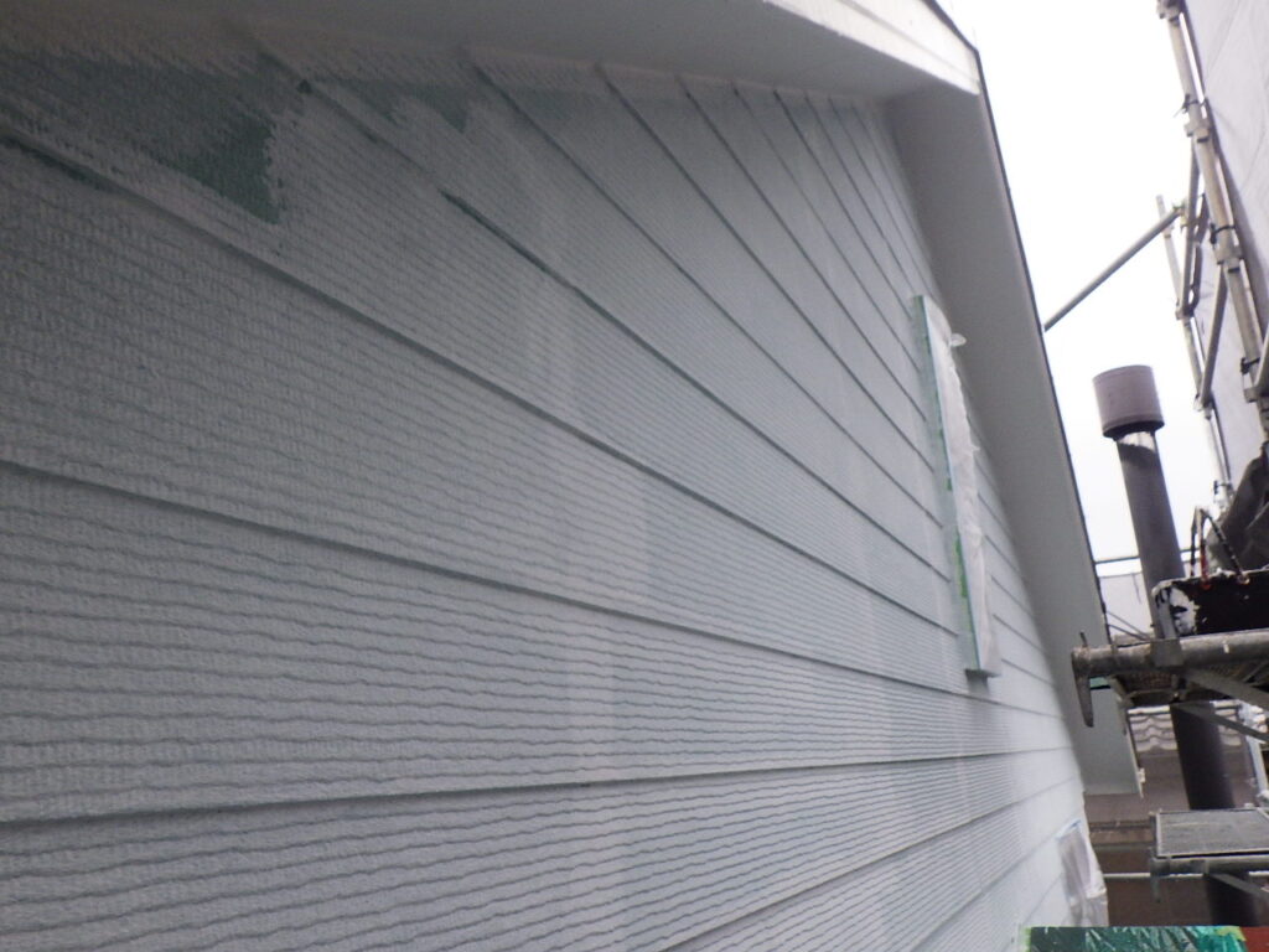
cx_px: 634
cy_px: 476
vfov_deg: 49.7
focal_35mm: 28
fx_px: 1026
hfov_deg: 63.4
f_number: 4.2
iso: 250
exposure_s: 1/250
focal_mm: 5
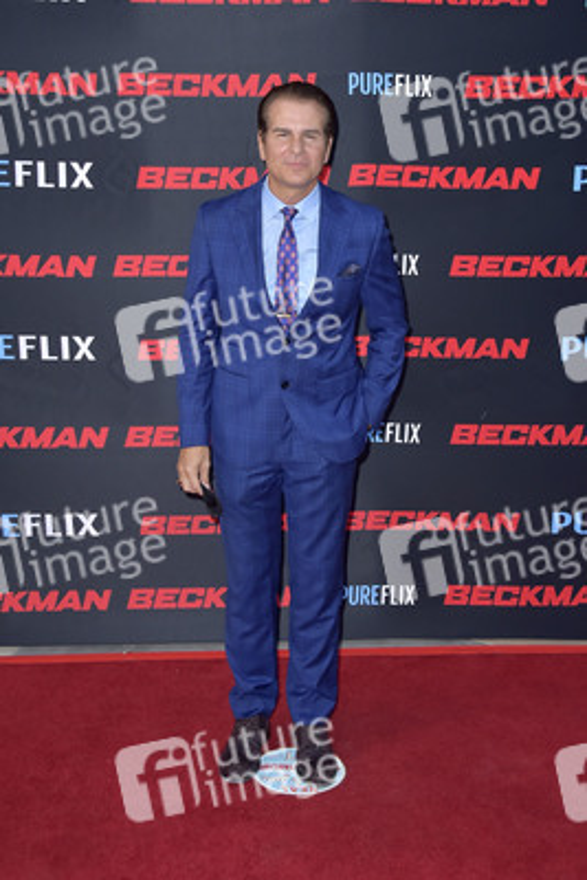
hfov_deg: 28.1
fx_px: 1173
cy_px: 440
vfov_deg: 41.1
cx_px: 294
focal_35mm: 48
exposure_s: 1/250
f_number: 7.1
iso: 640
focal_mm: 48
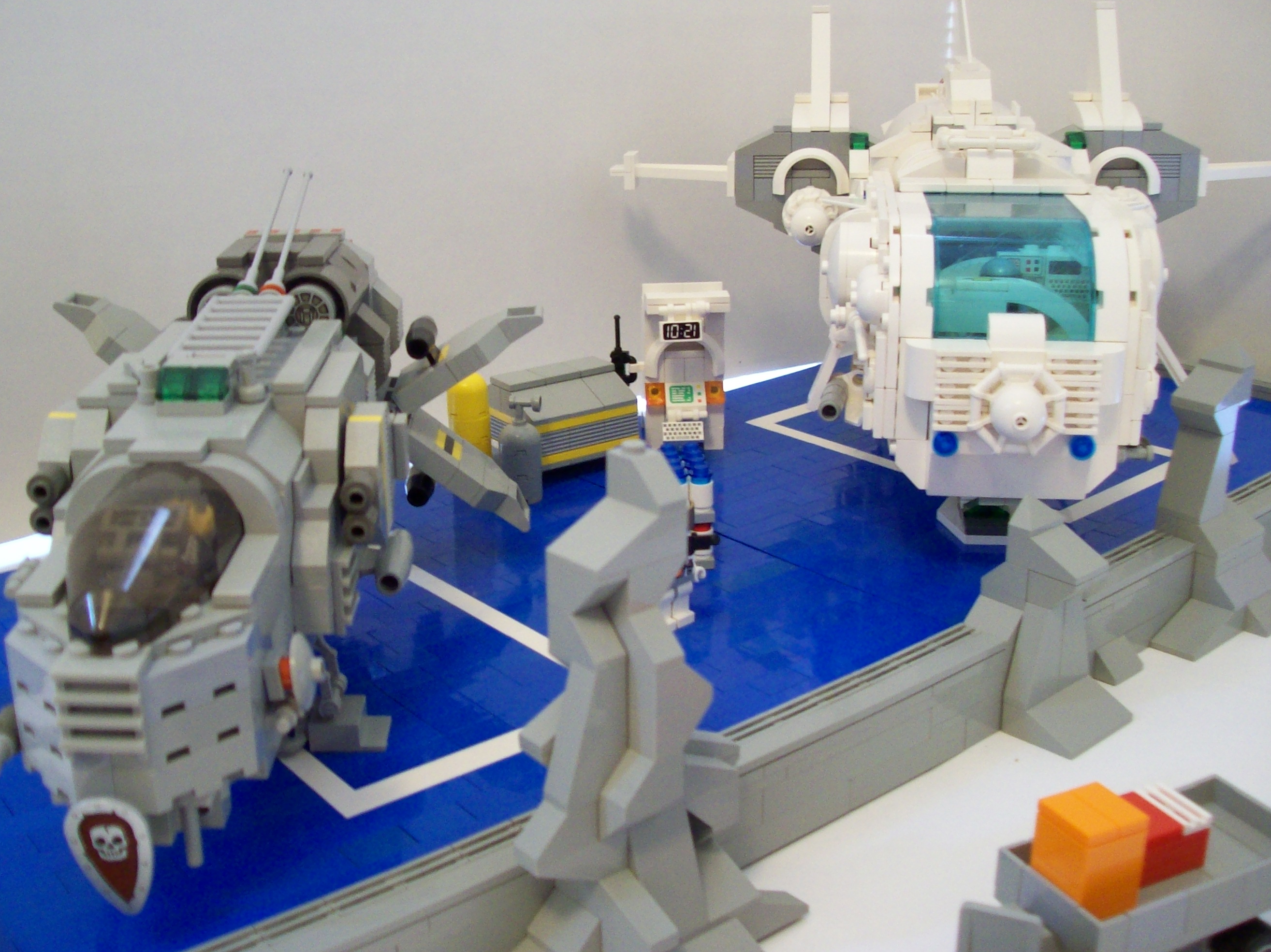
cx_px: 588
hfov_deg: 47.8
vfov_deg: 36.8
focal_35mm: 39
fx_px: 1432
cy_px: 462
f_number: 2.7
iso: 176
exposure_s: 1/8
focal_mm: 6
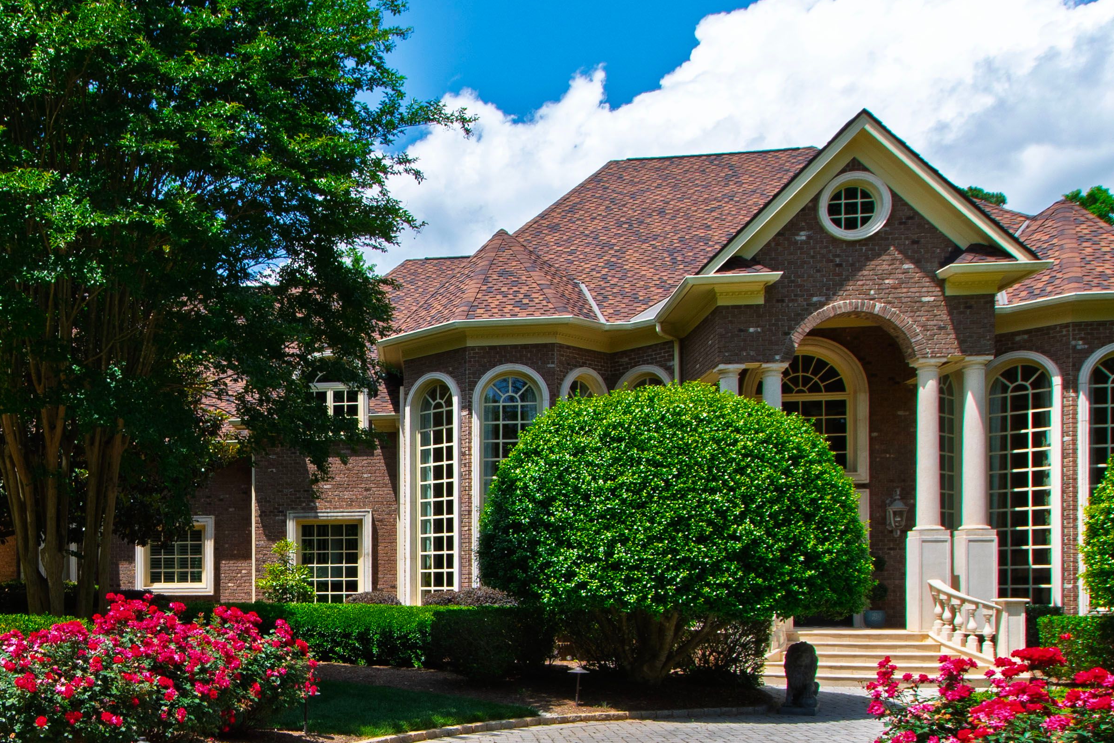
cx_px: 230
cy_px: 566
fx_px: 1083
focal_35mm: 35
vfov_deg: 36.9
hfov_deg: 51.2
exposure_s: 1/200
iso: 100
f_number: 8
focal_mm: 10
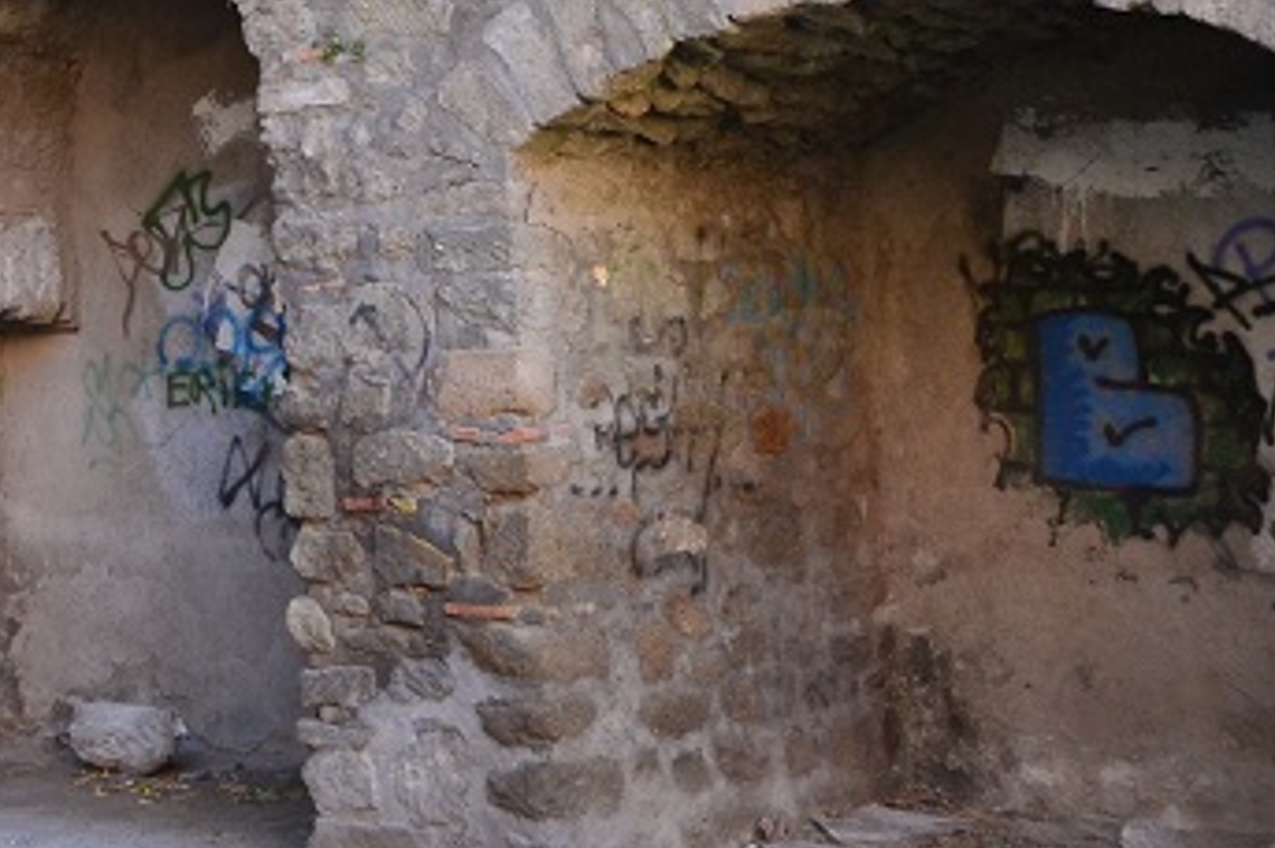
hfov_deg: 19.1
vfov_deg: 13.5
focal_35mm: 97
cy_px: -338
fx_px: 3416
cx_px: -513
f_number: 8
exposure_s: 1/60
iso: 400
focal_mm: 21
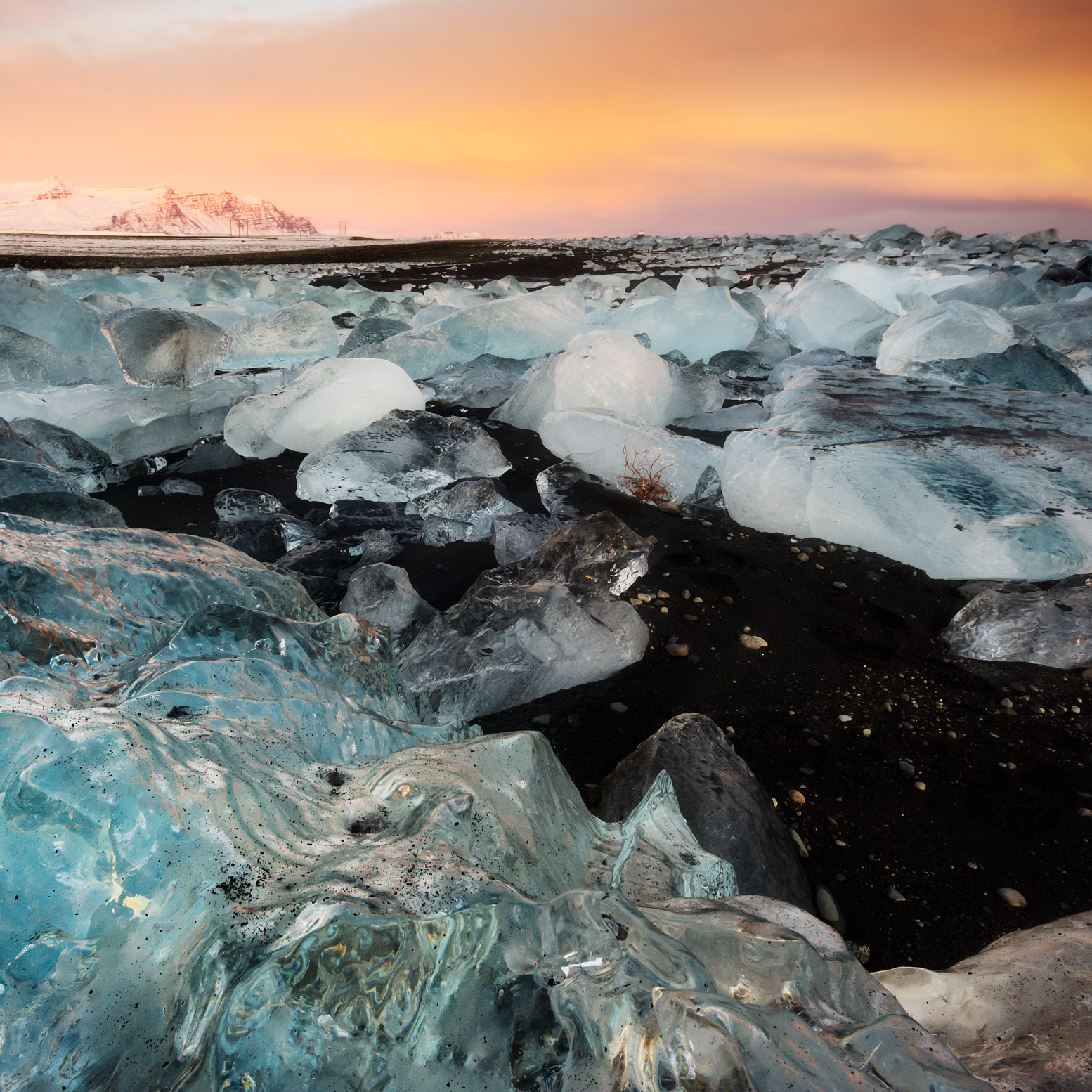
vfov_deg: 70.5
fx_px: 773
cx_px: 374
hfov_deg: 68.7
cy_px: 531
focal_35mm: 22
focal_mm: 11
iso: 200
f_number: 11
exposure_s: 1/13
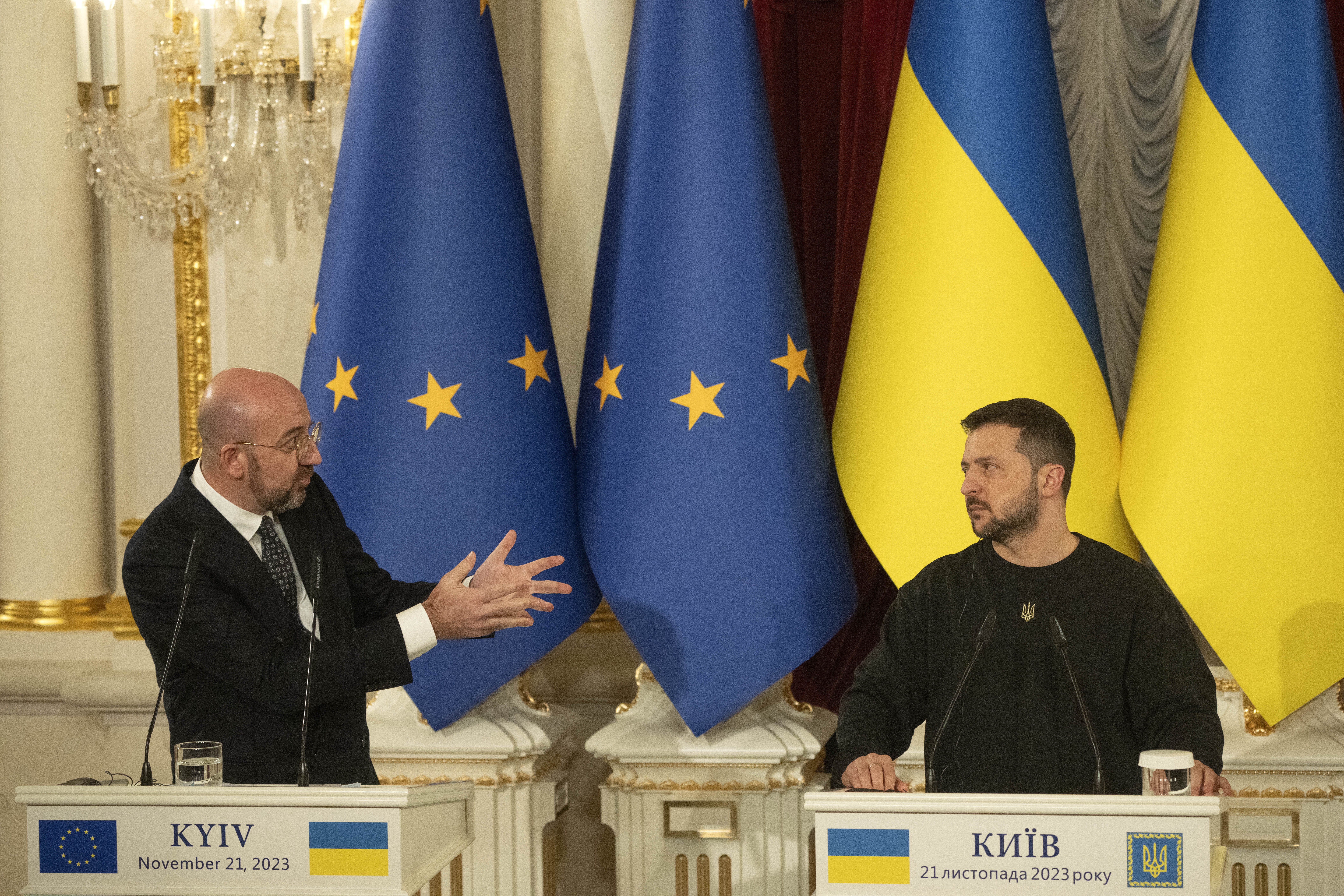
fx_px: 3733
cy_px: 448
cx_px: 672
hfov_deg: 20.4
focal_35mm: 100
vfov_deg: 13.7
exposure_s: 1/800
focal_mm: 100
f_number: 5.6
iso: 6400
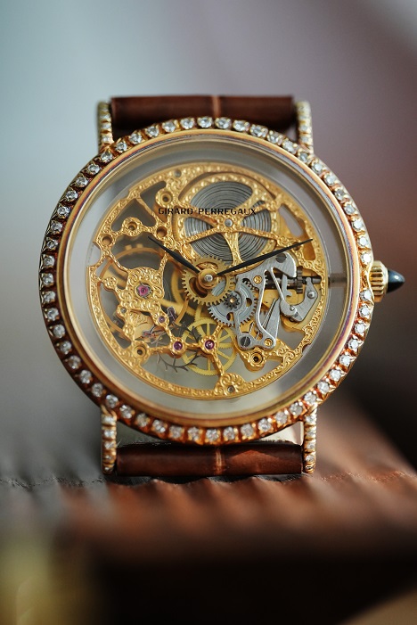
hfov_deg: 13.1
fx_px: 1822
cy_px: 312
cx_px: 208
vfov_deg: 19.4
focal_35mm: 105
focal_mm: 105
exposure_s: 1/500
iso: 3200
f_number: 2.8
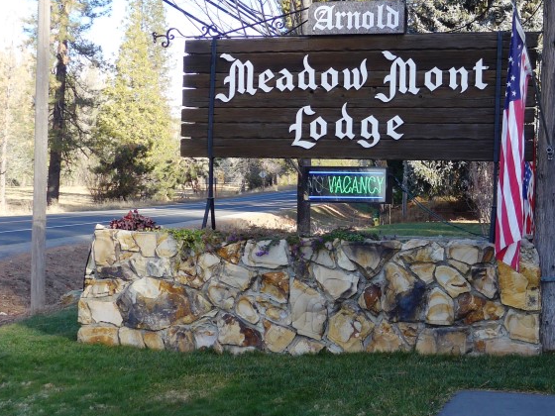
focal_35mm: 53
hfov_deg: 35.6
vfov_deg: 27.4
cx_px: 398
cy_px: 161
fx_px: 850
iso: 80
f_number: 2.8
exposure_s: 1/320
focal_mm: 6
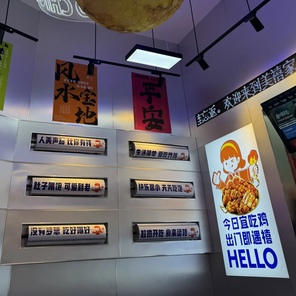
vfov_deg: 47.9
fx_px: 319
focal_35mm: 33
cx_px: 132
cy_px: 74
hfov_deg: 49.7
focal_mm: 6.76
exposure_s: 1/290
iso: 80
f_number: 1.78
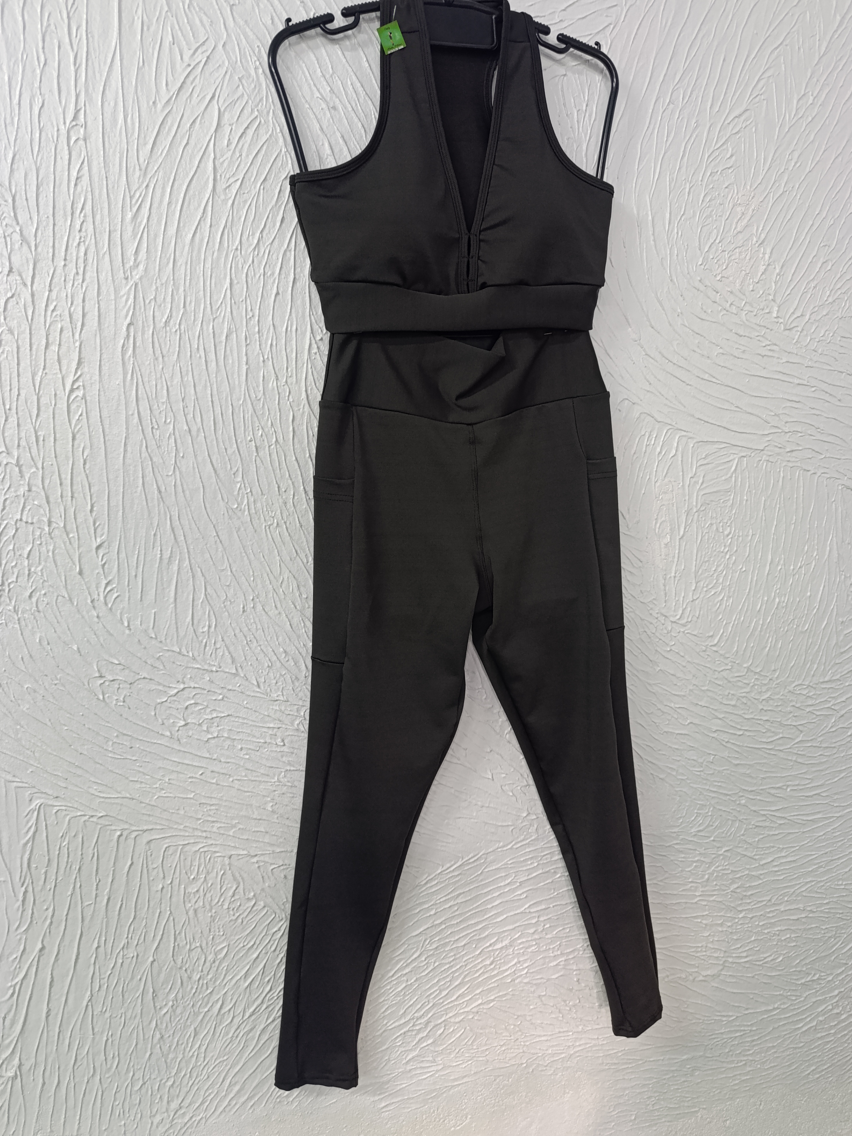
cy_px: 562
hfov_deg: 56.8
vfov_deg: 71.6
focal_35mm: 24
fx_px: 788
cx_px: 435
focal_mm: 6.14
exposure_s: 1/60
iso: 1250
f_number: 1.6
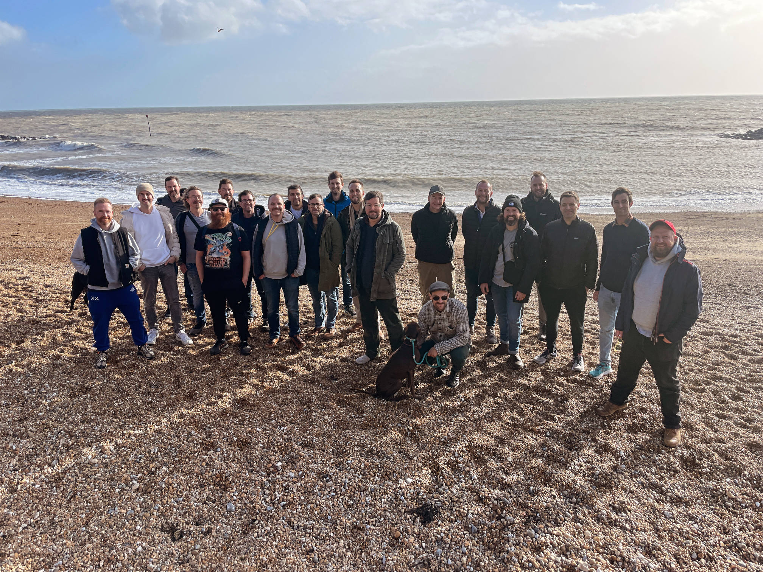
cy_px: 286
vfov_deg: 53.1
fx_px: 573
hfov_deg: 67.3
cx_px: 382
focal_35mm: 26
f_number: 1.6
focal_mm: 4.2
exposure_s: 1/2304
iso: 32
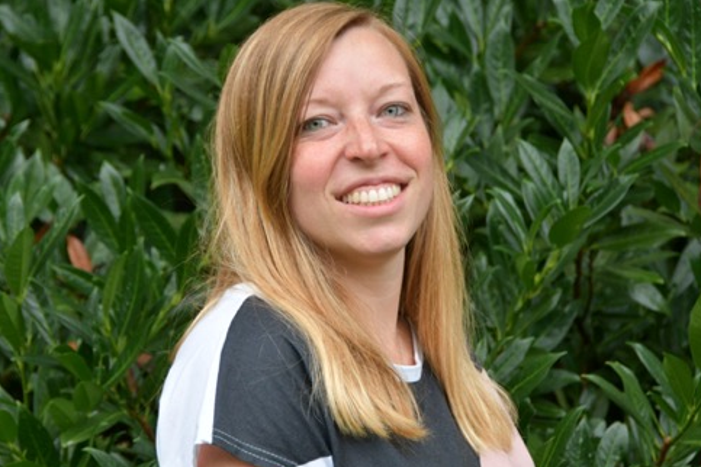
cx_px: 300
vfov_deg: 8.4
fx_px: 3174
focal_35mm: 163
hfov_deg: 12.6
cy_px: 260
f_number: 5
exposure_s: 1/125
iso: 800
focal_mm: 82
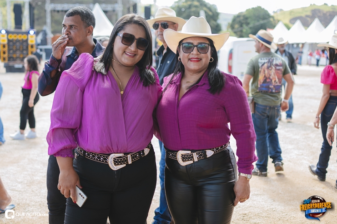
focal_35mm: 52
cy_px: 112
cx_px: 168
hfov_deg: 37.9
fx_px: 491
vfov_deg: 25.8
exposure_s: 1/400
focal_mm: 35
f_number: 2.5
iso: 200
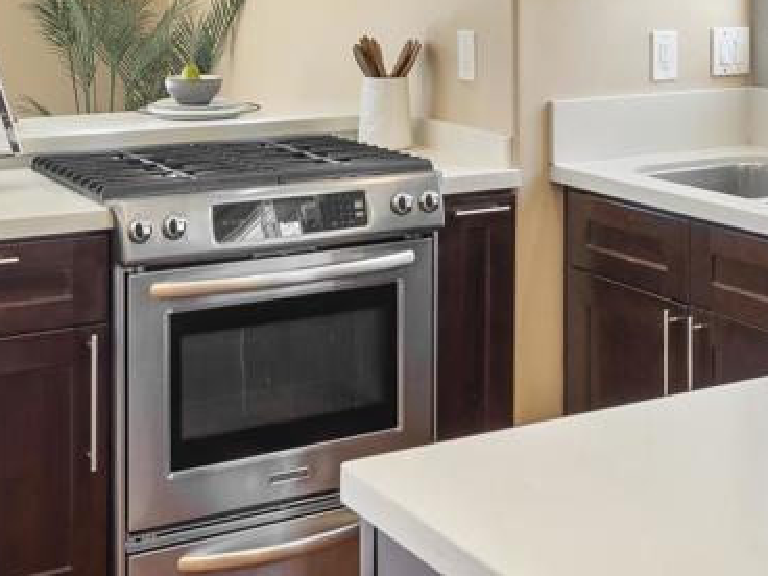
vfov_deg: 21.1
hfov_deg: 28.8
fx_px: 1486
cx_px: 490
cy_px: -10
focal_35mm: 67
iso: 500
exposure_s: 1/5
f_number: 8
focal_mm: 25
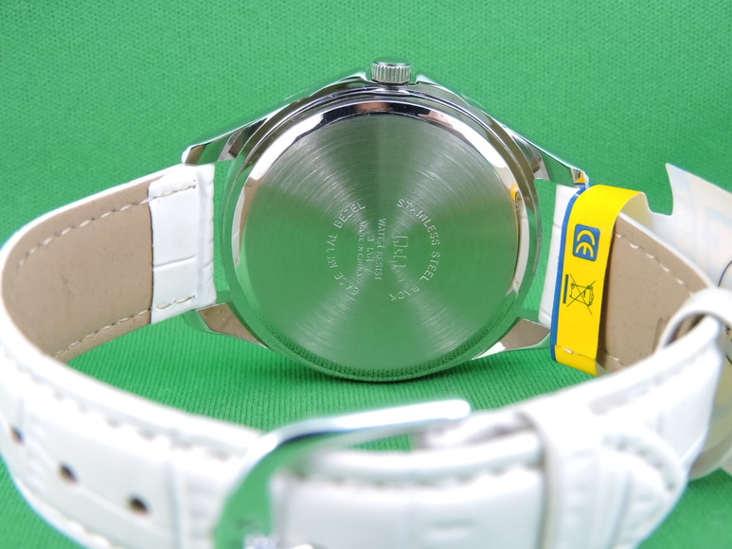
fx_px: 1163
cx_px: 366
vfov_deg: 26.6
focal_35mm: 55
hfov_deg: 34.9
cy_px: 274
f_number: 4
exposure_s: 1/100
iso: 800
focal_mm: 9.9
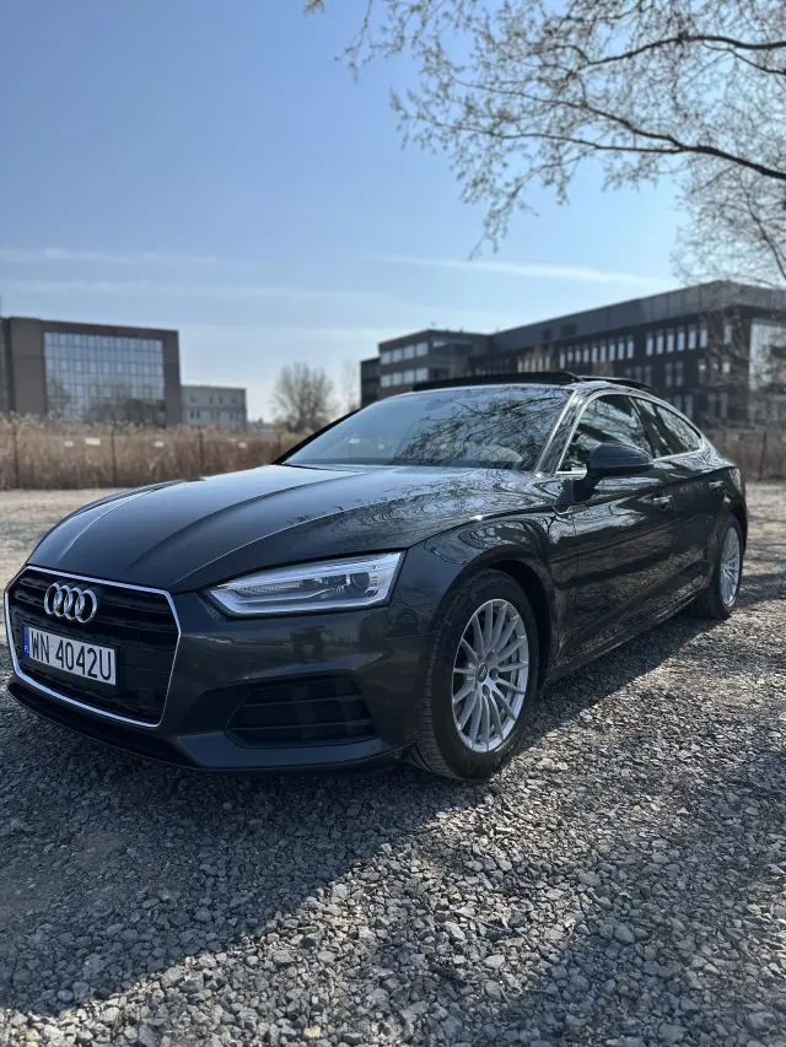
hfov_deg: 56.8
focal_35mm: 24
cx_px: 393
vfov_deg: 71.6
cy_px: 524
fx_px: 726
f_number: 1.78
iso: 80
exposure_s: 1/7042
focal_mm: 6.86
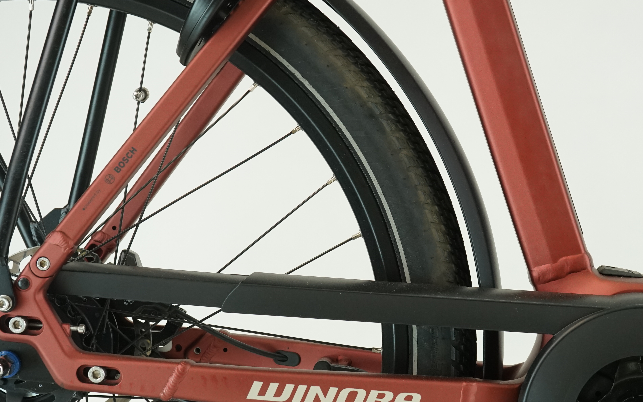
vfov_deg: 17.6
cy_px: 271
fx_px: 1297
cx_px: 412
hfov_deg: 27.7
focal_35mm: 74
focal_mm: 46
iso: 1600
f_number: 6.3
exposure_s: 1/200
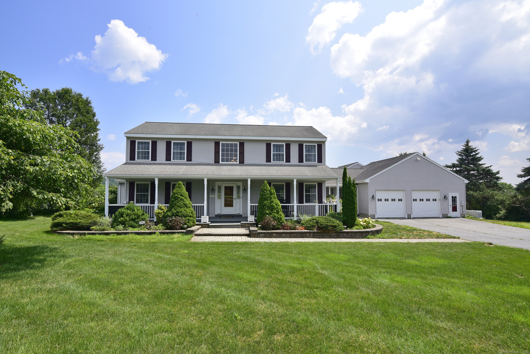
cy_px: 177
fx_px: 236
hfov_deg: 96.7
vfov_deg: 73.8
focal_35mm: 16
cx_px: 265
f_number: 11
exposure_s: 1/500
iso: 400
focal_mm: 16
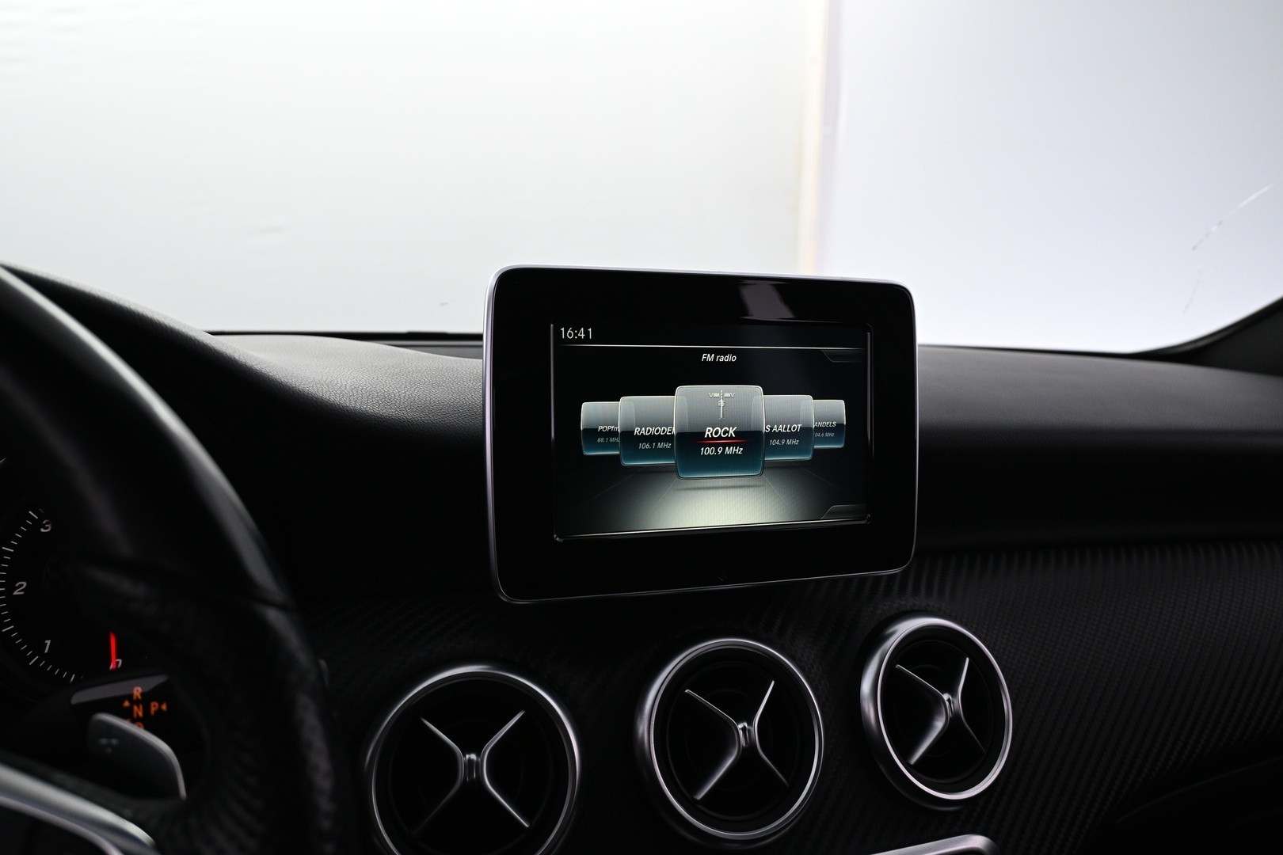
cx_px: 642
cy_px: 428
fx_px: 989
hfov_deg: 65.9
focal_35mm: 28
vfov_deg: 46.8
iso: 800
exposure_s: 1/40
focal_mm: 18.5
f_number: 4.5
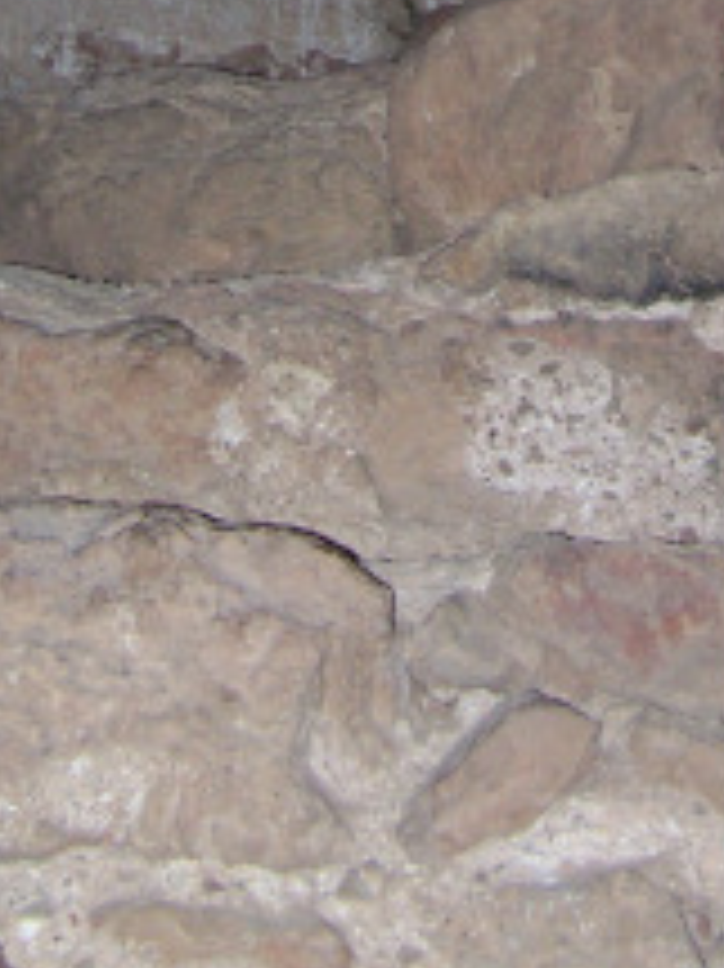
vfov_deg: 15.7
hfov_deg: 12.5
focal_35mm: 118
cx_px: 544
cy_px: -371
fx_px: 3294
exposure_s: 1/60
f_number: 2.8
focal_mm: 6.3
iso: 80
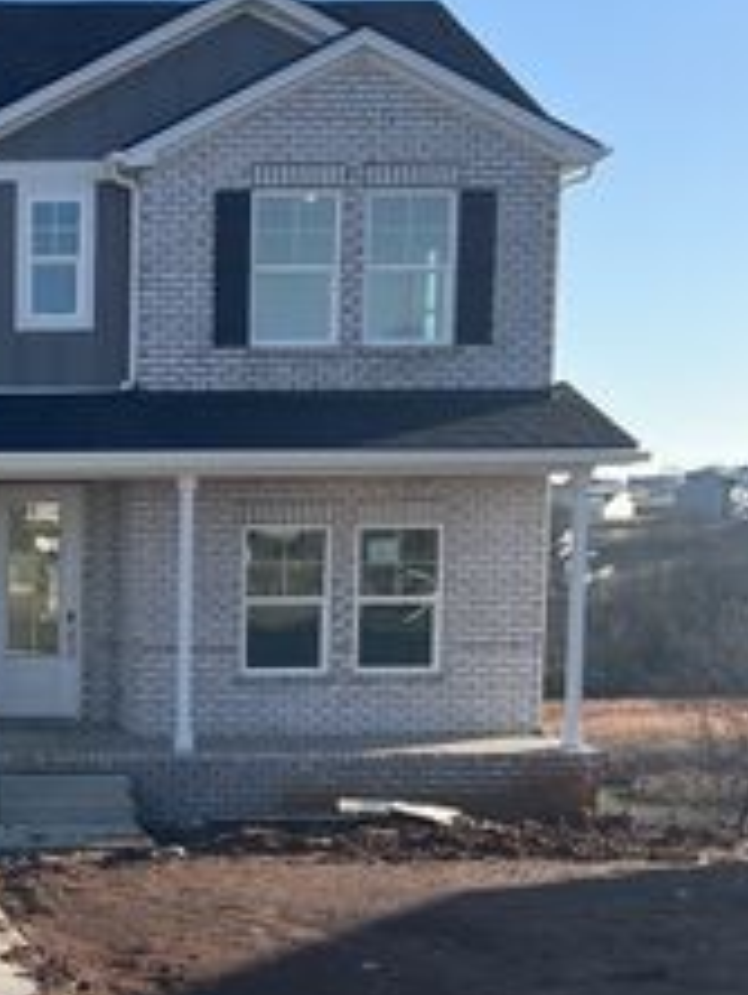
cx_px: -166
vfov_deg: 24.7
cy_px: 764
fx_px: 2243
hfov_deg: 17.9
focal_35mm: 78
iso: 50
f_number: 1.5
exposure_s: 1/2915
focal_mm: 5.7
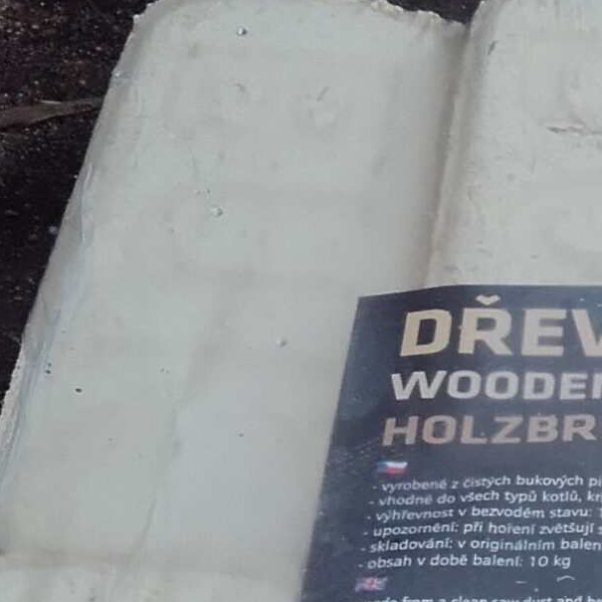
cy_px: 692
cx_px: 952
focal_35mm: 116
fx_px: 2282
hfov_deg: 13.9
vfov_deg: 14.6
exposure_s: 1/379
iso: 50
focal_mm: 3.31
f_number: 2.2
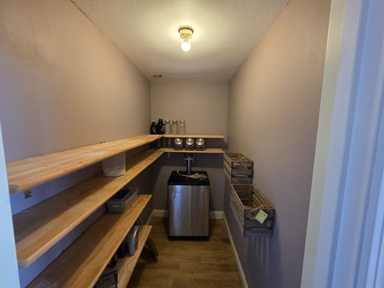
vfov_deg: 89.9
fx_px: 144
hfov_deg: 106.2
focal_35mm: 13
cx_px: 192
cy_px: 144
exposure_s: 1/60
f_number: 1.9
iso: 200
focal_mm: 2.2
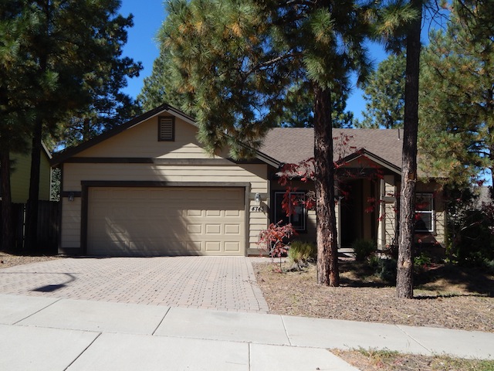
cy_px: 186
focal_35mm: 35
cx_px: 247
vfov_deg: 40.7
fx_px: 499
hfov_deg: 52.6
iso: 125
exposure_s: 1/1000
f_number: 3.3
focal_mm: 6.1
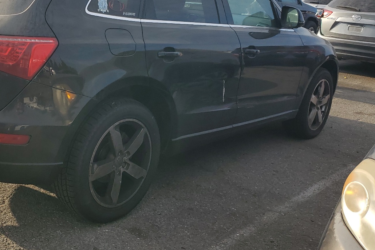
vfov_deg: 31.7
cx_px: 102
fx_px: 438
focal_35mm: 42
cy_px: 84
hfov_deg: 45.1
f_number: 1.5
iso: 50
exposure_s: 1/2500
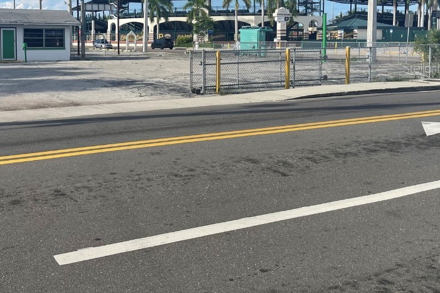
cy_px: 68
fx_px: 464
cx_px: 141
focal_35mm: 38
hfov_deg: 49.7
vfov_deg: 34.2
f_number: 1.6
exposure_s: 1/3663
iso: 32
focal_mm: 5.1
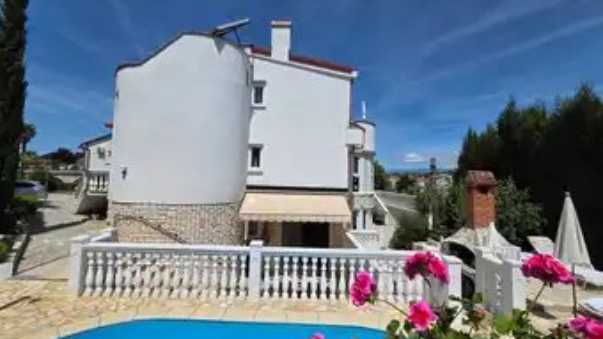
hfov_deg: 103.0
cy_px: 156
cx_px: 298
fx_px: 240
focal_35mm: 15
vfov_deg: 70.4
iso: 50
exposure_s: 1/4641
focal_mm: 2.2
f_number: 2.2
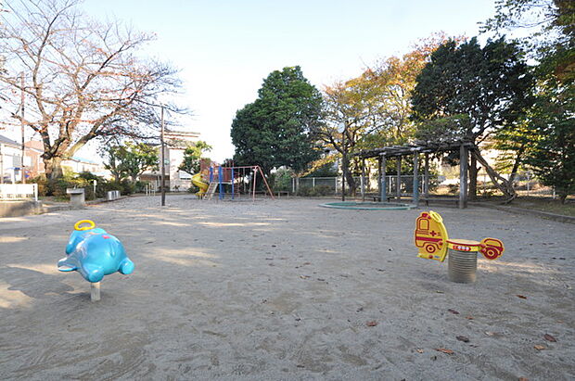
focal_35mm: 17
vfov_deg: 69.4
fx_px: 275
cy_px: 190
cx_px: 288
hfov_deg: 92.5
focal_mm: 11.5
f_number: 13
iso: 320
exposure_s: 1/30
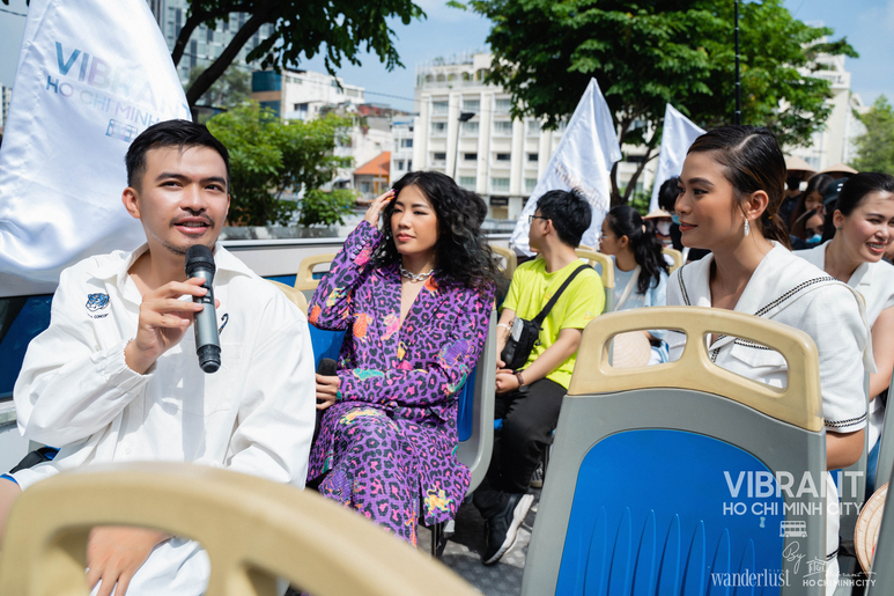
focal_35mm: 30
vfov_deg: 43.6
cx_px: 451
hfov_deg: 61.9
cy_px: 303
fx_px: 745
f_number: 5
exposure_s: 1/1000
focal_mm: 29
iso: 160
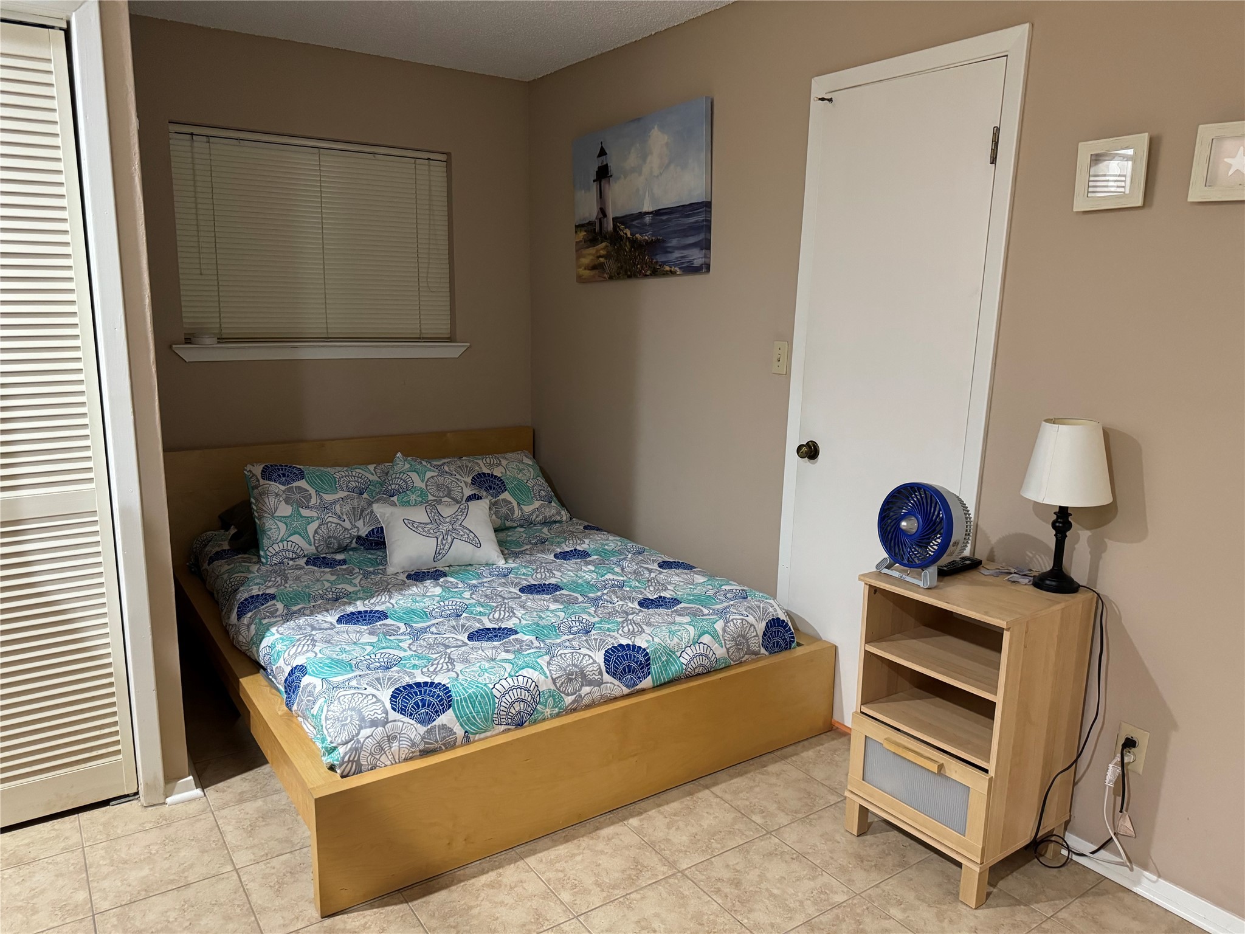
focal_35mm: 24
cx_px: 622
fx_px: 863
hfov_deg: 71.6
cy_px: 467
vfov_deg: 56.8
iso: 640
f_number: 1.78
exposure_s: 1/60
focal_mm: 6.76
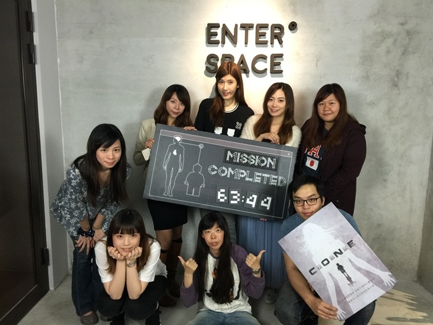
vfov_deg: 48.2
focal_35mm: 29
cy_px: 162
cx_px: 216
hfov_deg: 61.7
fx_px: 363
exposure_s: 1/15
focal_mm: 4.15
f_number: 2.2
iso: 80
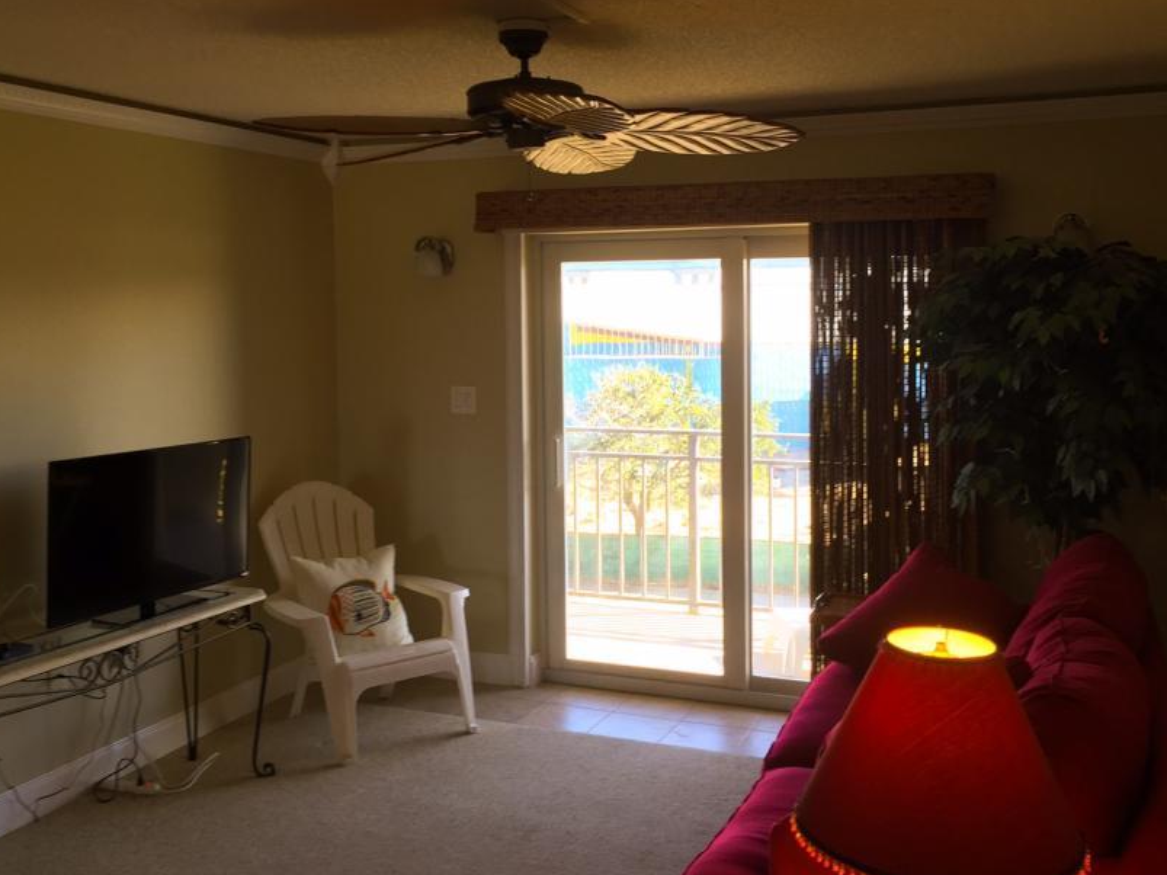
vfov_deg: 38.6
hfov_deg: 50.1
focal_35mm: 37
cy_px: 387
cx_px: 564
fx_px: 1247
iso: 32
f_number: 2.2
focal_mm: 4.15
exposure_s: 1/40
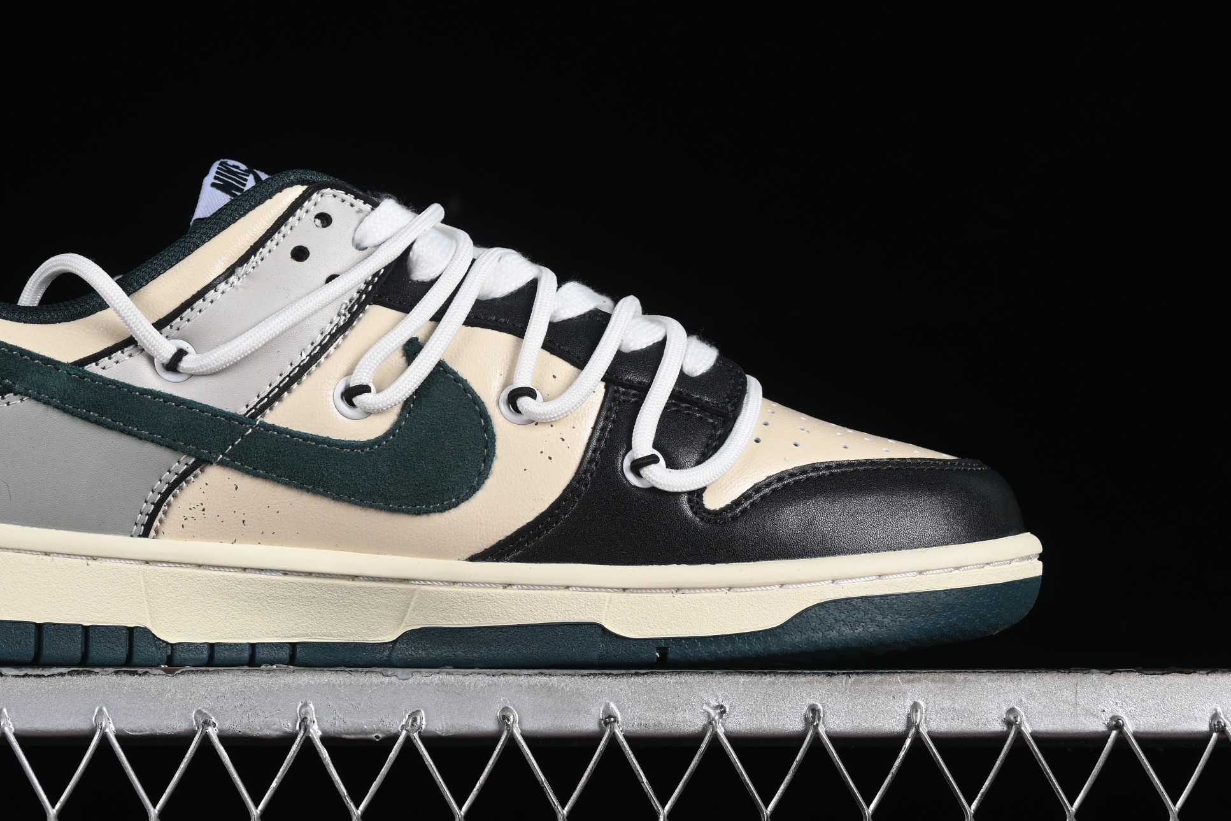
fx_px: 3693
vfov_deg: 12.7
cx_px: 397
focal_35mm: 108
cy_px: 306
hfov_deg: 18.9
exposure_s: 1/80
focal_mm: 50
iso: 160
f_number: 8
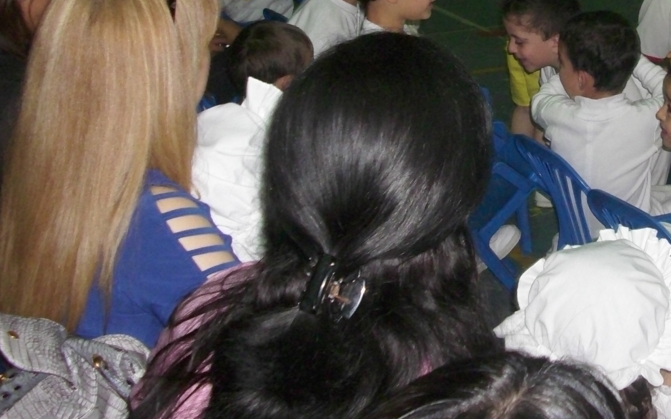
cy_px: -30
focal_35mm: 65
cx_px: 642
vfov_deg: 19.3
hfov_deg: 29.8
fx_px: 1189
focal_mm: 6.2
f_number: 2.8
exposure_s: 1/30
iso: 200
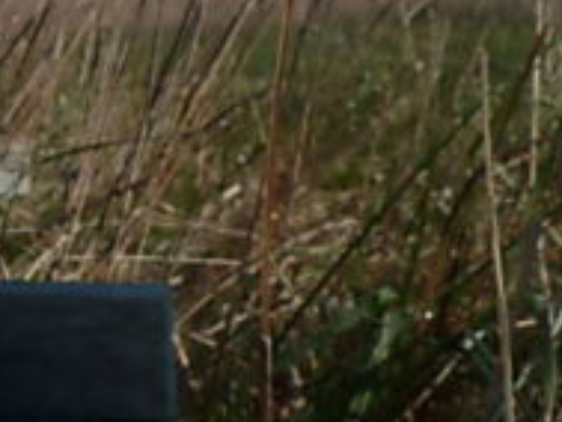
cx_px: -372
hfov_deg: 16.3
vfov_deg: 13.9
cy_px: 95
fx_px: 1722
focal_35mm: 106
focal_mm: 4.1
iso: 80
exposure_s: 1/640
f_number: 5.6
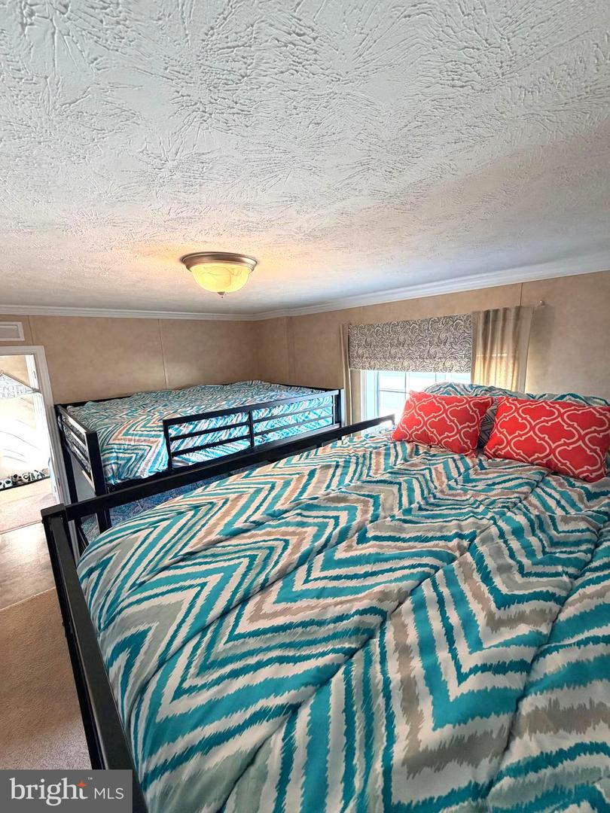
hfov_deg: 85.7
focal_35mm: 14
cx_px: 305
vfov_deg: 102.1
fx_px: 329
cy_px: 406
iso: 200
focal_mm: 2.22
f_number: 2.2
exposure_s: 1/120
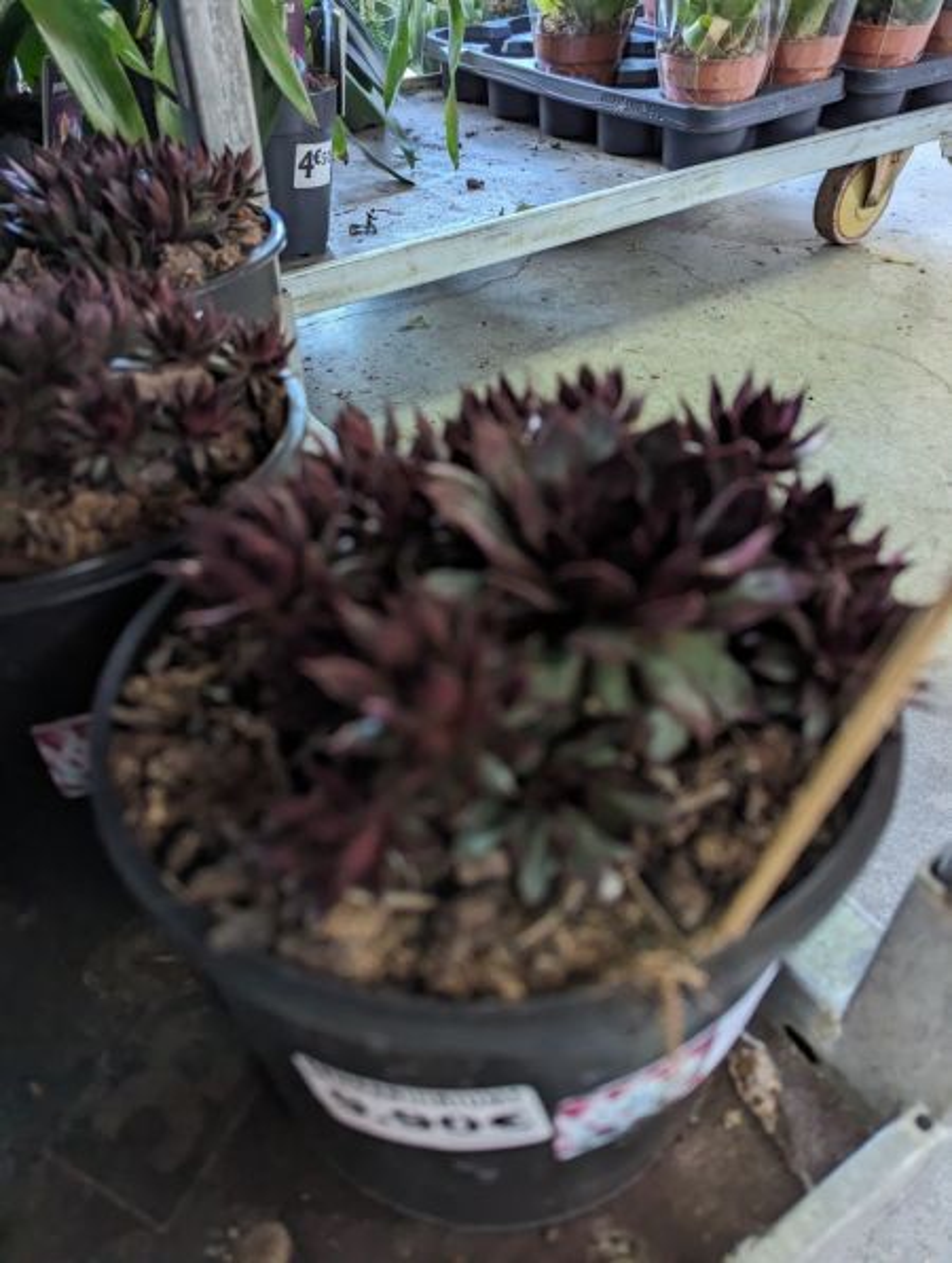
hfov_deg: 57.0
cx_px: 476
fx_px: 877
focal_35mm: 24
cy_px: 632
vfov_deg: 71.5
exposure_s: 1/103
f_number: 1.85
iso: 617
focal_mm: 6.81
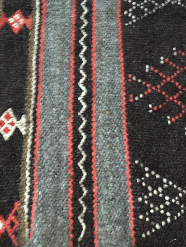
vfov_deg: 53.8
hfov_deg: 41.7
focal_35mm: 34
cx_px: 79
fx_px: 244
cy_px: 140
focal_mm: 4.15
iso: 400
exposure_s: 1/17
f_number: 2.2
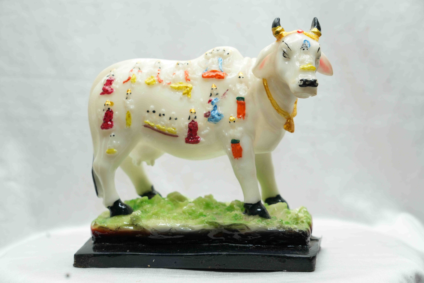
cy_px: 142
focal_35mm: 73
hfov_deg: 27.7
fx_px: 860
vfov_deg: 18.7
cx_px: 212
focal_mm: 73
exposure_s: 1/50
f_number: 7.1
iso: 320
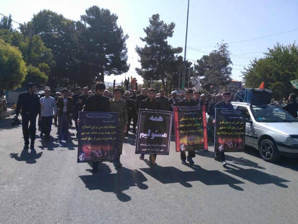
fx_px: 241
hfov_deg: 63.4
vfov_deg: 49.8
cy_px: 112
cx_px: 149
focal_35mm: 28
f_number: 2
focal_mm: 2.96
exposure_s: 1/1107
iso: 100
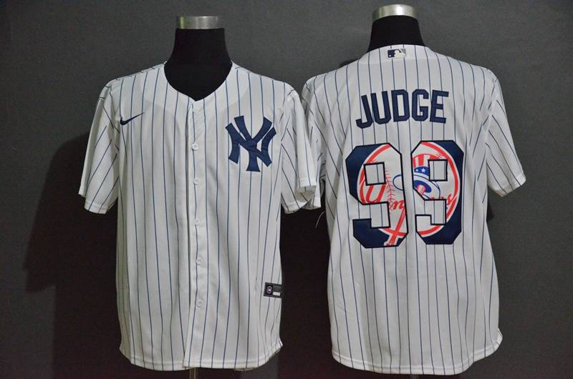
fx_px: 1334
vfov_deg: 16.2
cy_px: 190
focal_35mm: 84
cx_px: 286
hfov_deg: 24.2
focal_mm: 56
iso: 4000
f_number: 4.8
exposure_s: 1/60
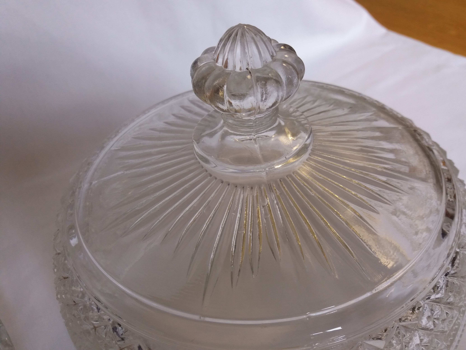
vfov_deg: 49.7
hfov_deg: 63.4
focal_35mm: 28
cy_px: 175
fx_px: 377
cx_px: 233
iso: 80
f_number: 1.9
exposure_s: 1/33
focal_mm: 3.7
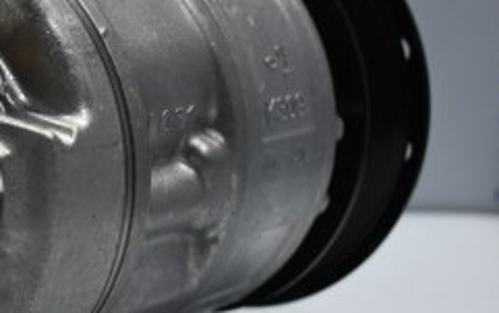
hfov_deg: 15.4
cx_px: 21
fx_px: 1814
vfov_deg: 9.8
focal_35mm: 133
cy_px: 102
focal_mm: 35
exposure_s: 1/60
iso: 640
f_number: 5.3
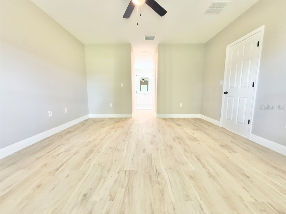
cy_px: 107
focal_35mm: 14
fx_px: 116
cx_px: 143
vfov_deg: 85.7
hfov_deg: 102.1
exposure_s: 1/60
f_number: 2.2
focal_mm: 2.22
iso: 250
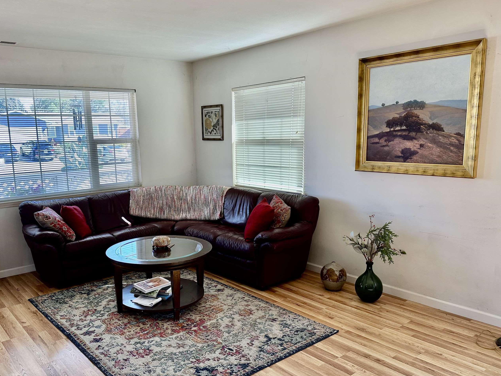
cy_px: 201
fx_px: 420
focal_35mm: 29
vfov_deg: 48.2
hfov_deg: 61.2
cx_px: 203
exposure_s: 1/121
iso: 80
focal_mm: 6.86
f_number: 1.78
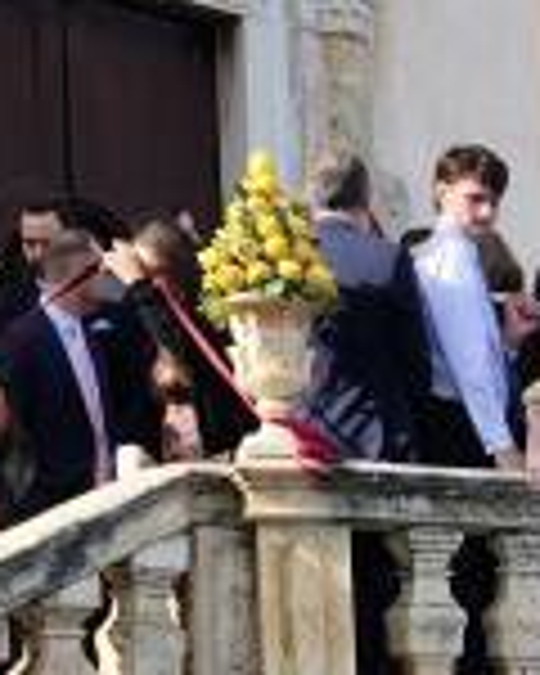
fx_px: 2397
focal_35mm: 120
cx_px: 752
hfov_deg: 12.4
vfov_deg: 15.1
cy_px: 927
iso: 25
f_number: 1.8
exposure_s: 1/606
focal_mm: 5.54
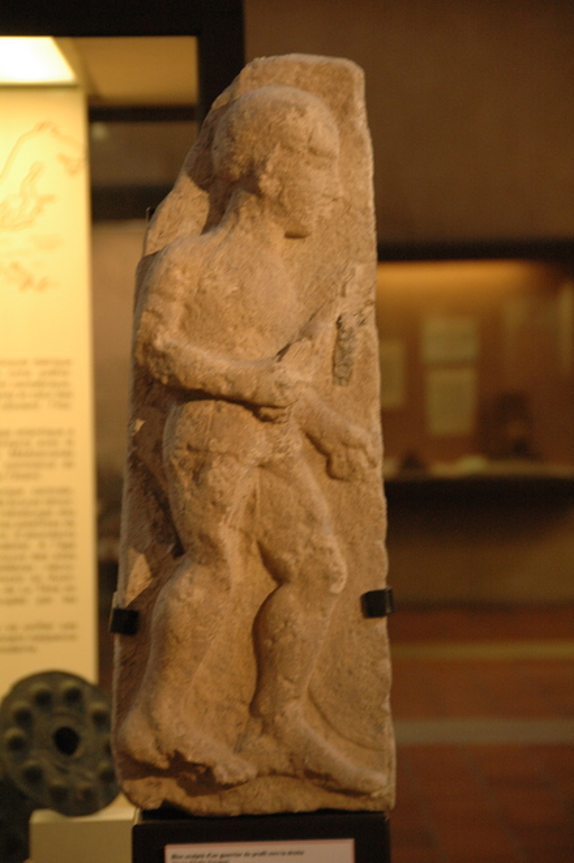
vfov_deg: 13.0
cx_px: 287
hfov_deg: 8.7
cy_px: 432
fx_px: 3771
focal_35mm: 158
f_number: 5.6
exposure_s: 1/30
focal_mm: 105
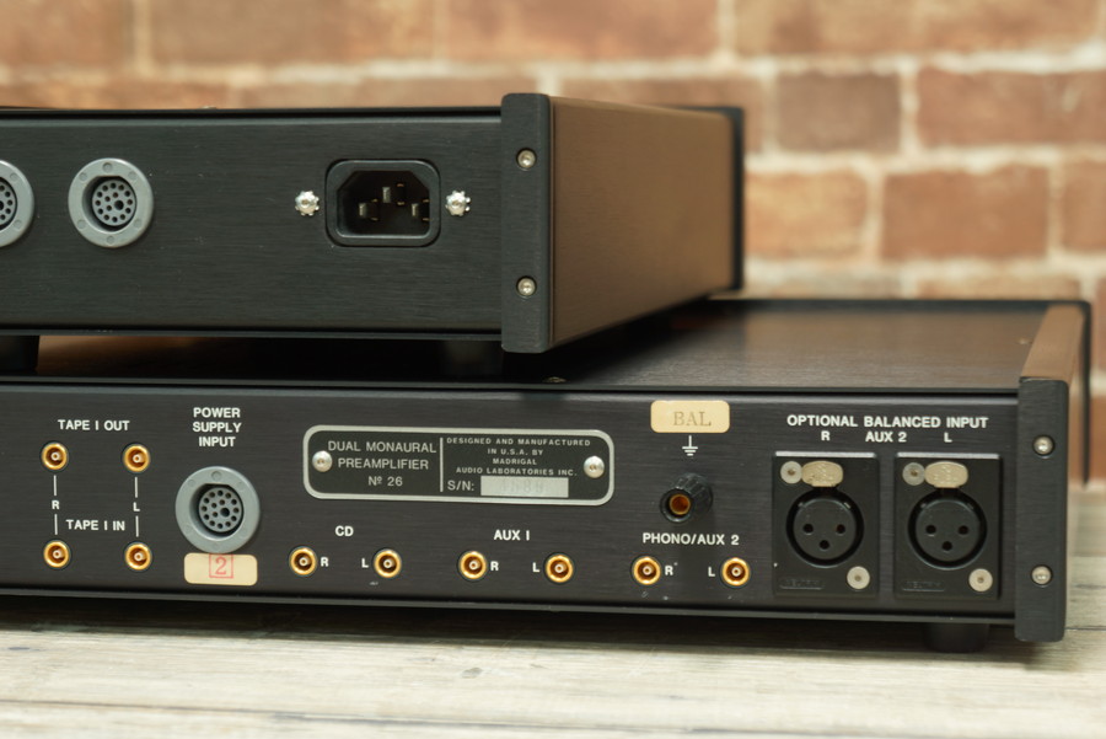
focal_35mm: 82
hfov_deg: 24.8
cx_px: 553
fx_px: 2520
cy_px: 370
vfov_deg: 16.7
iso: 200
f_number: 5.6
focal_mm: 55
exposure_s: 1/8
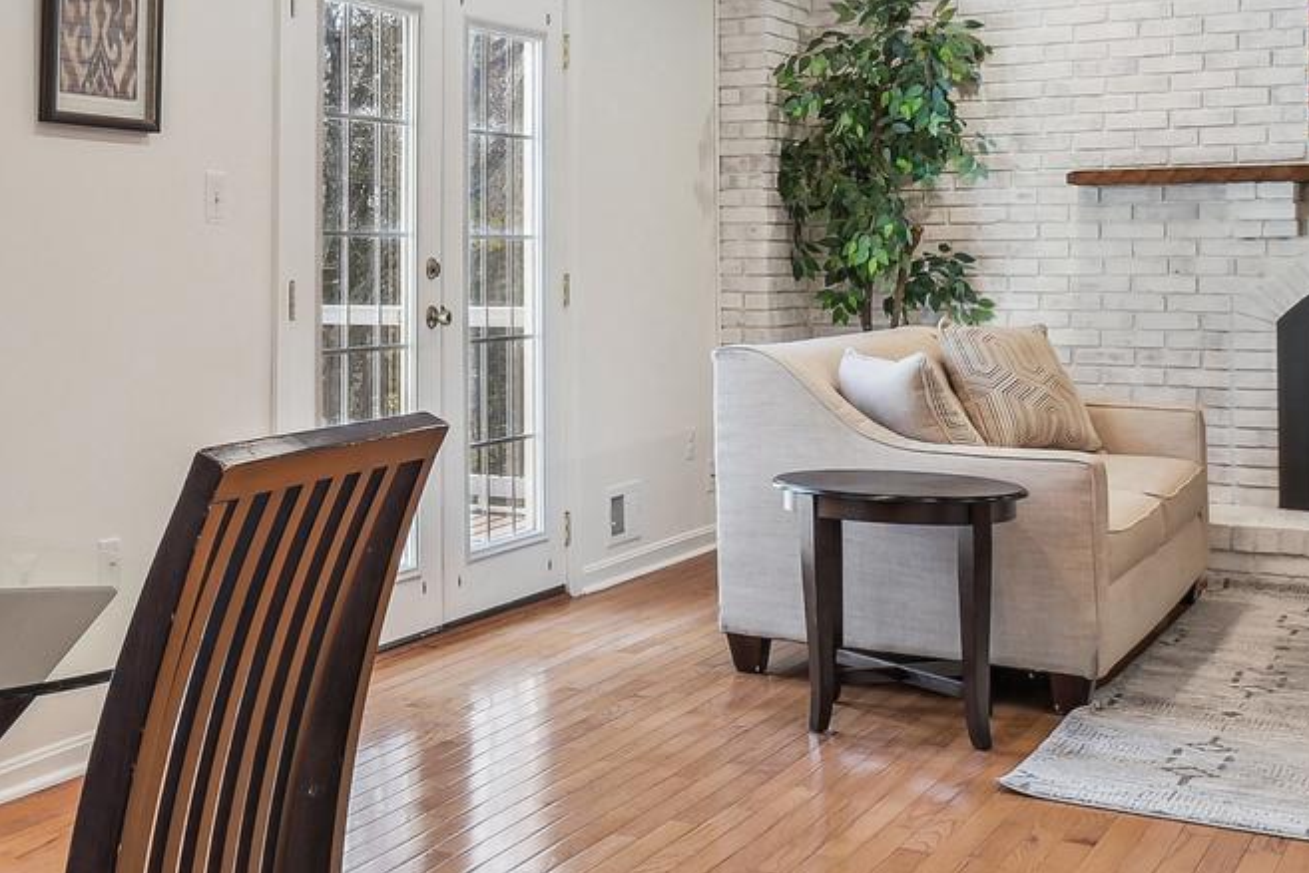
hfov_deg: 34.2
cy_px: 304
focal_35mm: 53
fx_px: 1927
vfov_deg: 25.4
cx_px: -4
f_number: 8
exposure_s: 1/25
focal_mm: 17
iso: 400
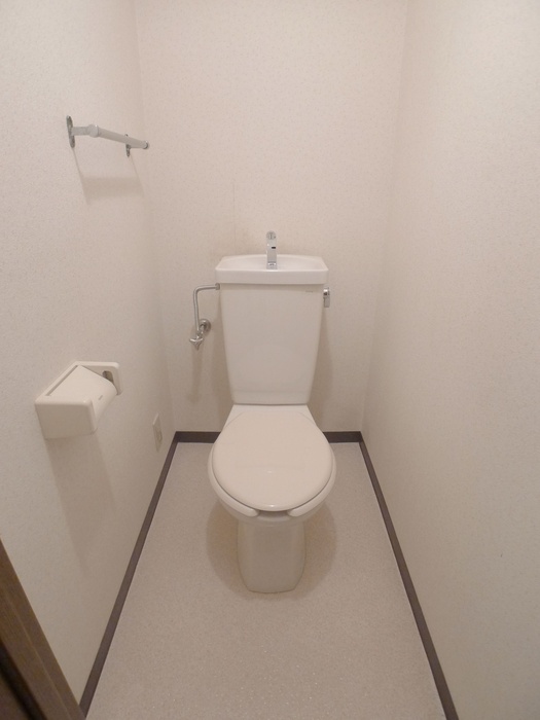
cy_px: 360
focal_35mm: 18
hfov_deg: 71.6
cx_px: 270
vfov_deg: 87.8
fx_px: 374
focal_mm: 3.9
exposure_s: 1/40
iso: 400
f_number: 2
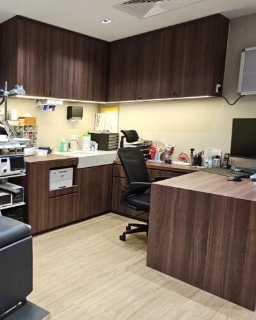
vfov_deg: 66.0
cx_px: -6
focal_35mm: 26
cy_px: 150
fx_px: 246
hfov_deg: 45.4
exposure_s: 1/50
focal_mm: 2.2
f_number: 2.2
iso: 400
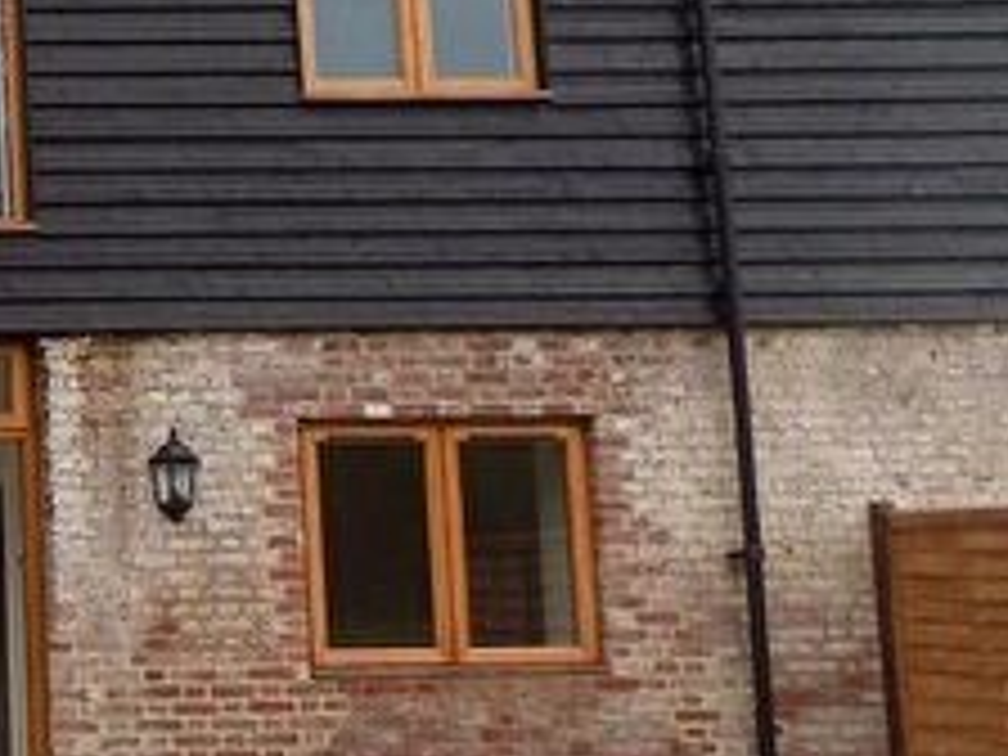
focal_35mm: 72
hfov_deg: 21.9
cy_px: 362
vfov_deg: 20.4
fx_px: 2097
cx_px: -558
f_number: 3.1
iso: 80
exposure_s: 1/250
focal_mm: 4
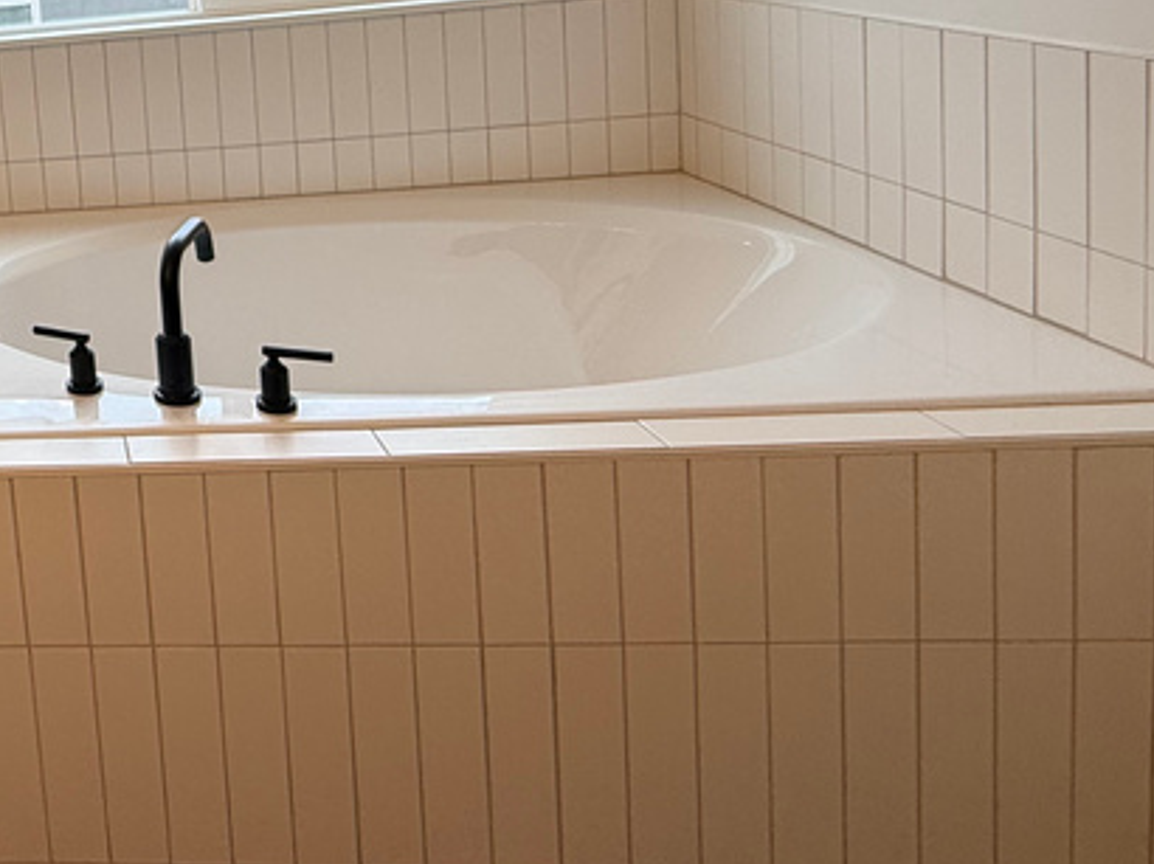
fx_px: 1166
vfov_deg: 37.2
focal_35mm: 35
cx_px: -144
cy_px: 37
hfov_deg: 41.0
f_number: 2.2
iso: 64
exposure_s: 1/165
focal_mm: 2.22
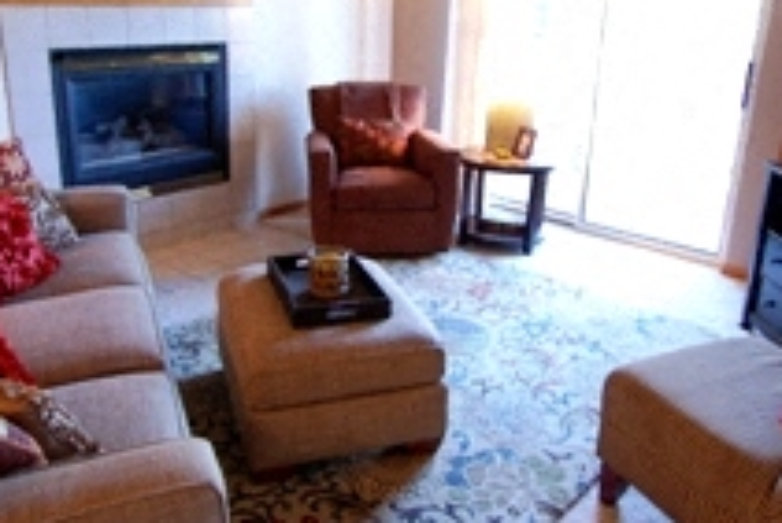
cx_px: 384
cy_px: 197
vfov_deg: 40.9
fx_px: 696
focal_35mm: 32
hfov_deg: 58.7
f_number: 3.5
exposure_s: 1/30
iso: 500
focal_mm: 10
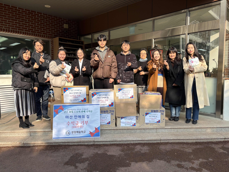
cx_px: 114
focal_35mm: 26
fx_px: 172
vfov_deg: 53.1
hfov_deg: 67.3
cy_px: 86
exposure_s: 1/1217
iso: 50
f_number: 1.6
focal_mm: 5.96
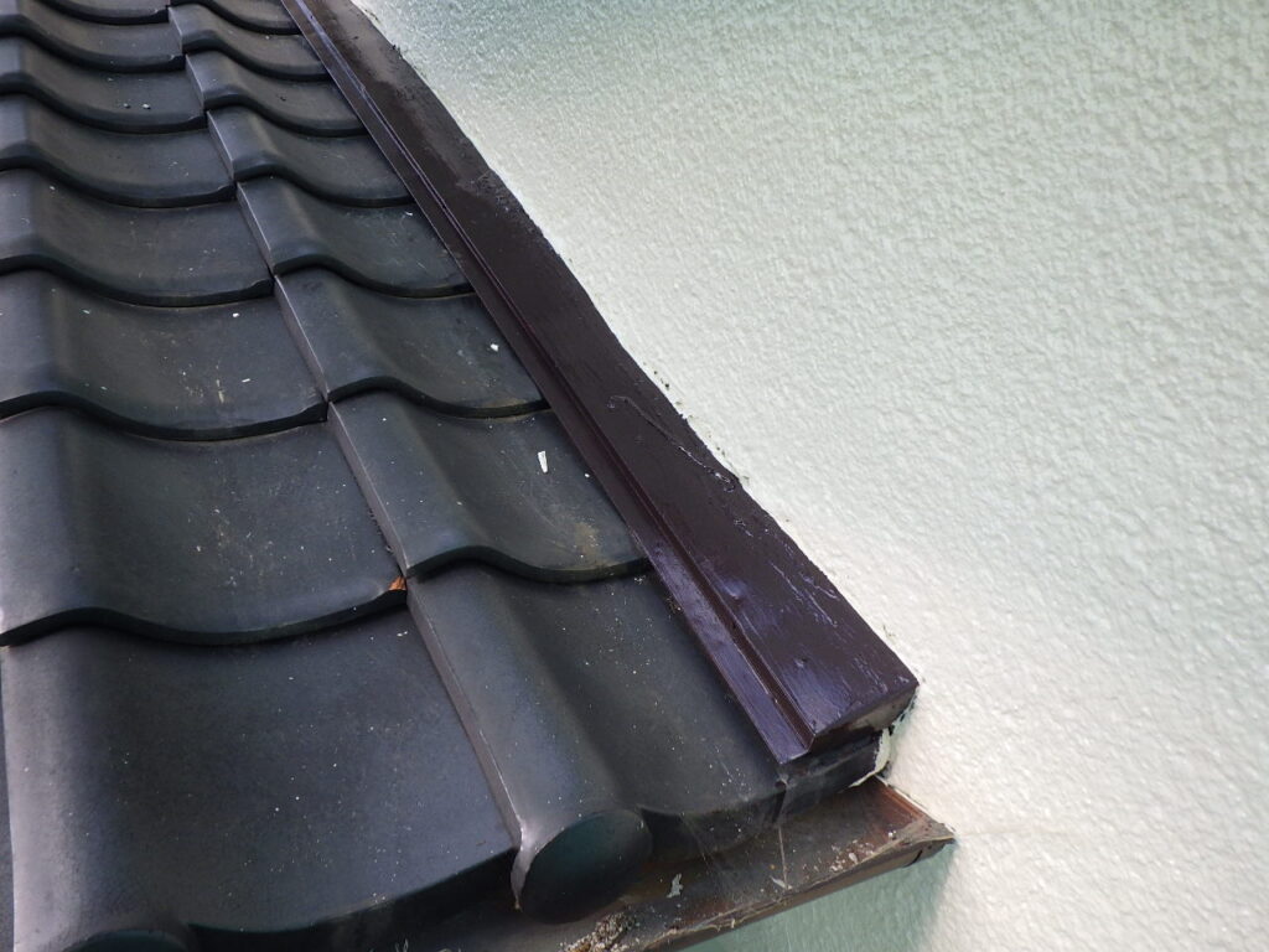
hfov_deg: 63.4
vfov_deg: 49.7
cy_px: 476
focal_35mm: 28
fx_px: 1026
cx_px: 634
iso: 125
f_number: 3.5
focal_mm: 5
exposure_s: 1/160
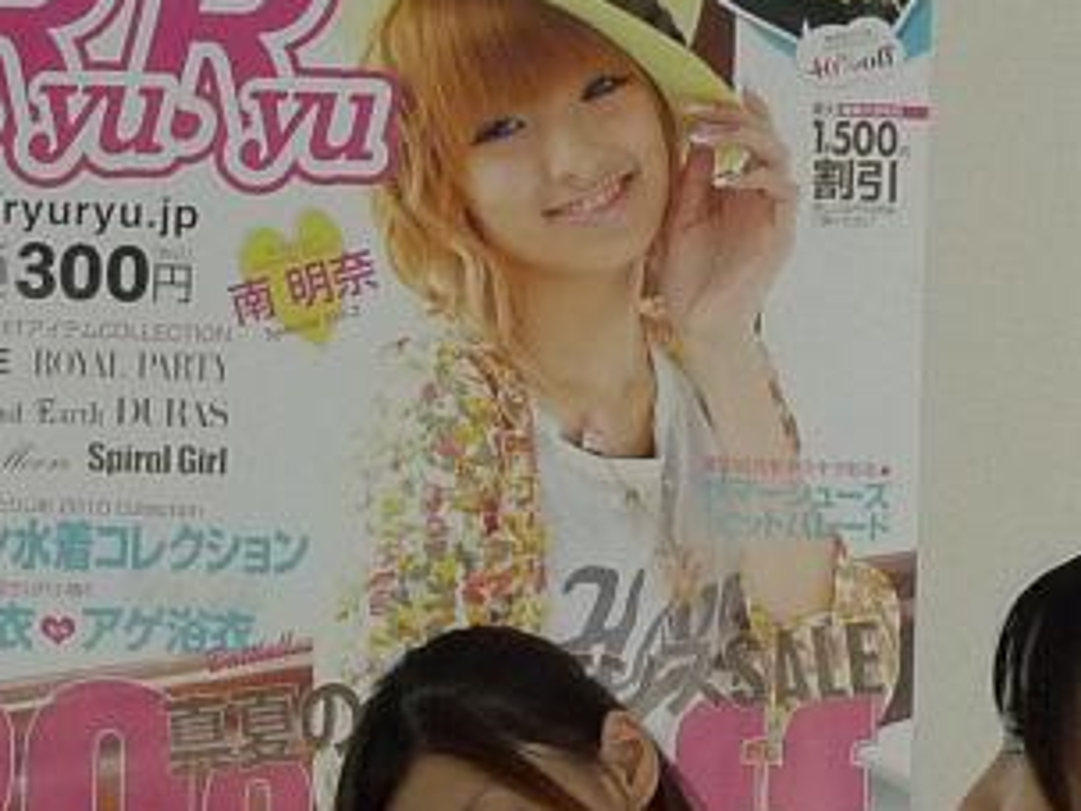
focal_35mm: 284
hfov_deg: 7.0
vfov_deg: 5.2
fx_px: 8869
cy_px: 953
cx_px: 853
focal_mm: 12.8
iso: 400
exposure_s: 1/30
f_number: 2.8
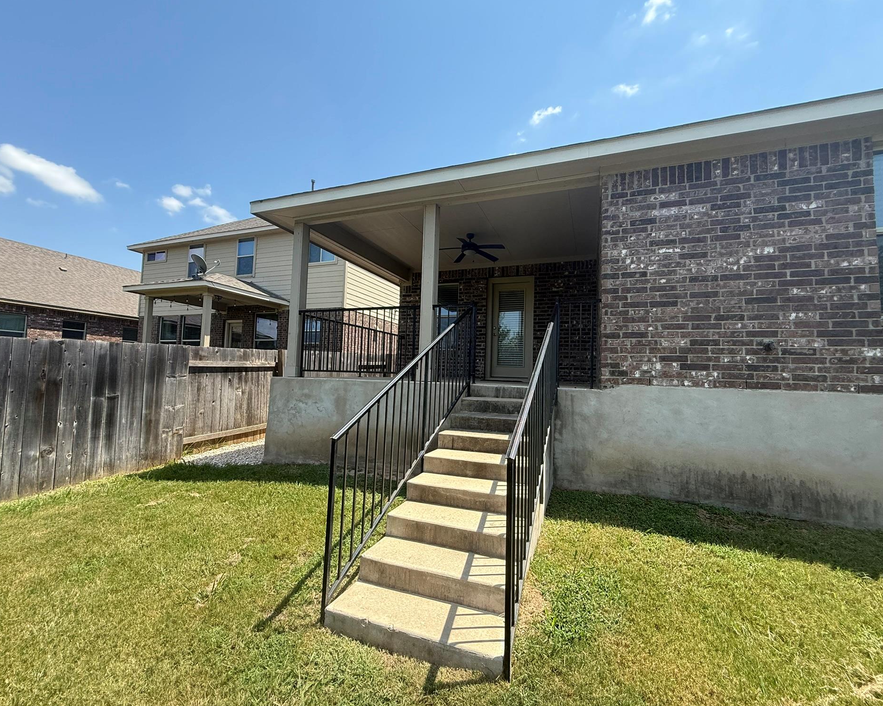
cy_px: 353
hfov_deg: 96.8
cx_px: 449
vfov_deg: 84.0
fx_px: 392
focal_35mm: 15
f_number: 2.2
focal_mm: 2.22
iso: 64
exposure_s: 1/770
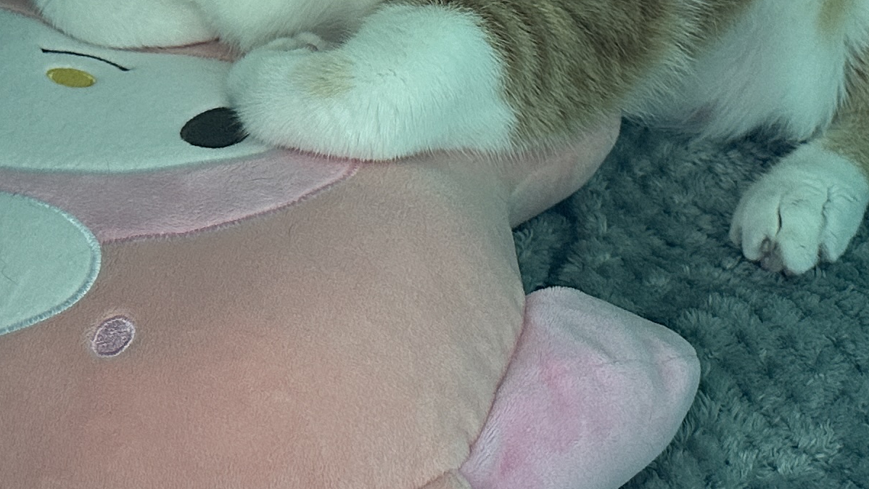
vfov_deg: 13.3
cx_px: 357
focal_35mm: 88
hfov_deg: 24.2
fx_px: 2028
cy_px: -140
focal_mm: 6.86
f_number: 1.78
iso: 250
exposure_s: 1/97
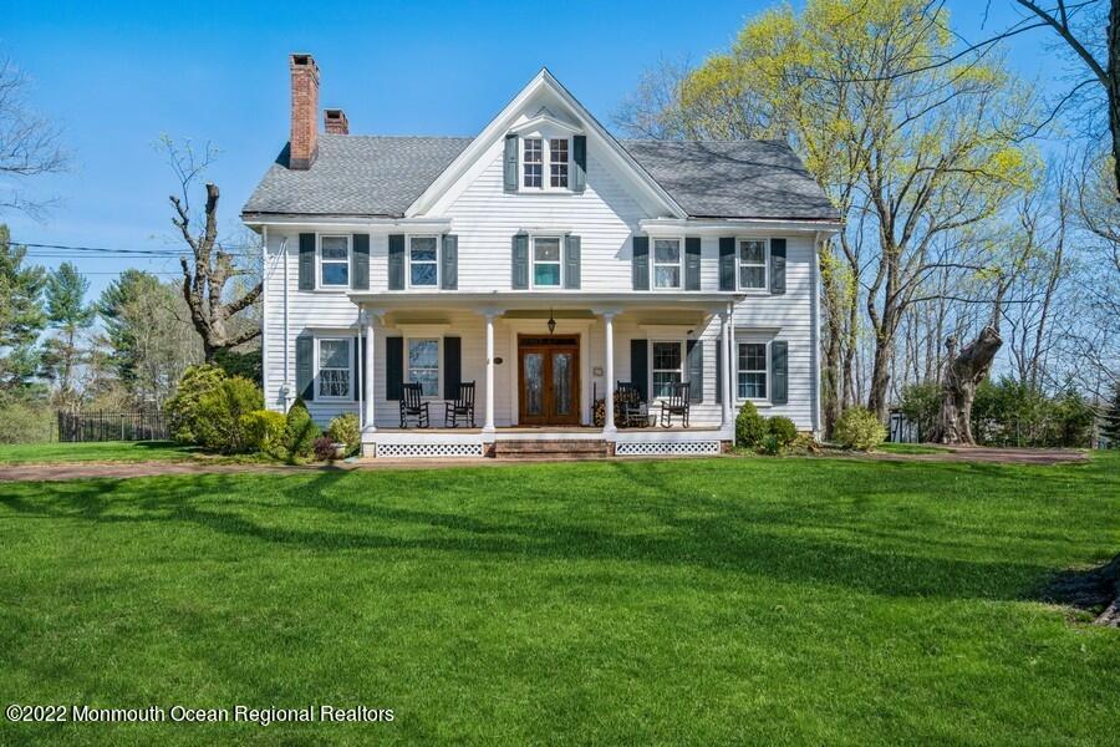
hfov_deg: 69.4
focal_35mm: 26
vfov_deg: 49.6
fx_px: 809
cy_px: 374
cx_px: 560
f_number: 11
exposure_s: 1/100
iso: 100
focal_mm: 26
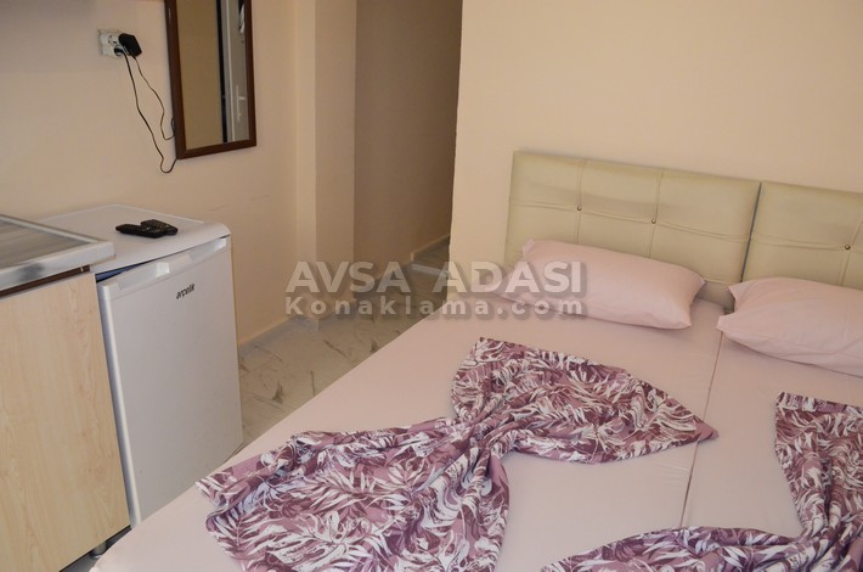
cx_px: 432
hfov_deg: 67.5
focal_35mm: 27
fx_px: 646
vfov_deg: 47.7
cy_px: 286
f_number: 5.6
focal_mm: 18
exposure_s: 1/200
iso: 2800
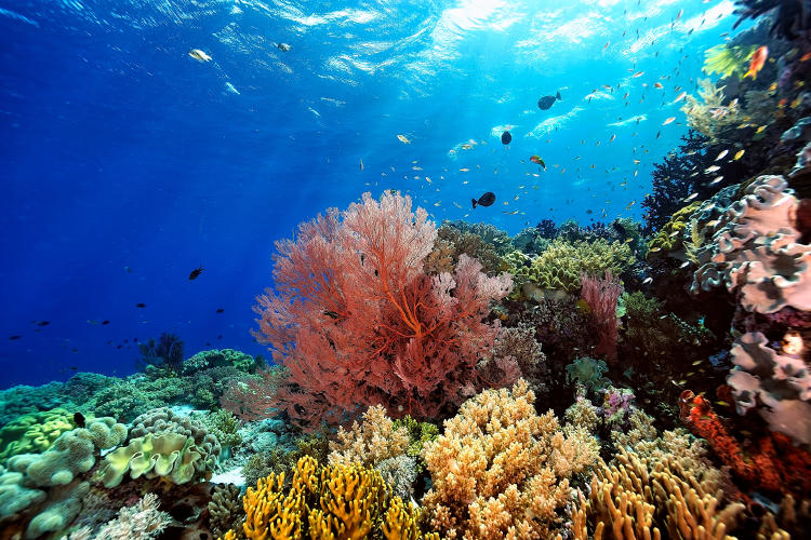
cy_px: 270
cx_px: 406
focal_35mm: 14
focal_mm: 14
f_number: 8
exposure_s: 1/160
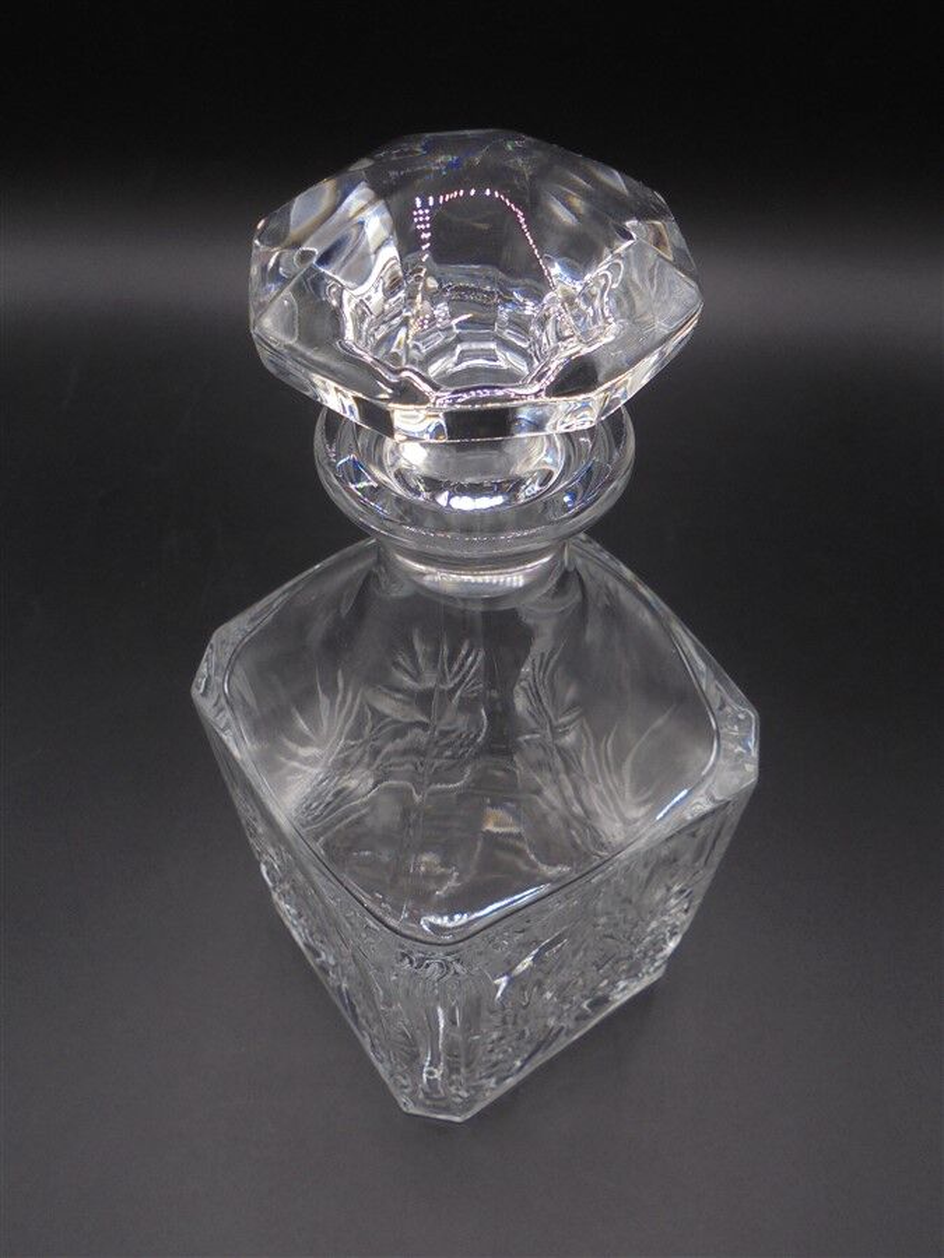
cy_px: 629
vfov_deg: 61.7
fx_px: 1054
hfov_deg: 48.2
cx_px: 472
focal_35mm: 29
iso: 100
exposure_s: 1/200
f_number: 3.7
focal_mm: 5.3
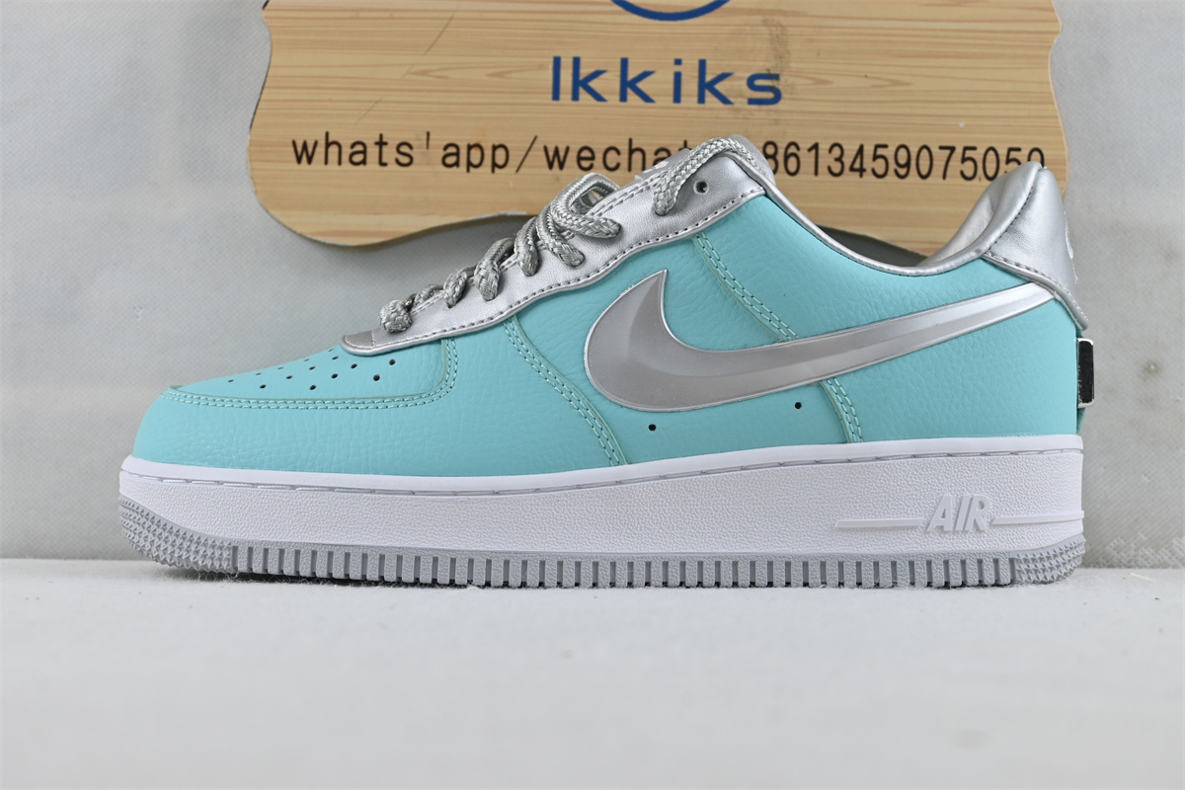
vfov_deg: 25.1
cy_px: 395
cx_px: 592
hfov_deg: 36.9
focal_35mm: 54
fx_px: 1777
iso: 100
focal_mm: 36
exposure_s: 1/50
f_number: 5.3
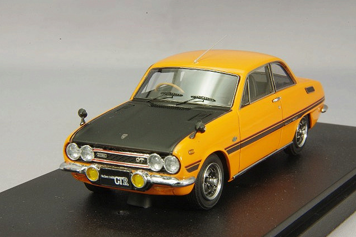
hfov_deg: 18.1
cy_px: 118
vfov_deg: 12.1
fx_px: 1118
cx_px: 179
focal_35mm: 113
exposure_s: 1
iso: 400
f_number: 32
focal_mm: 75
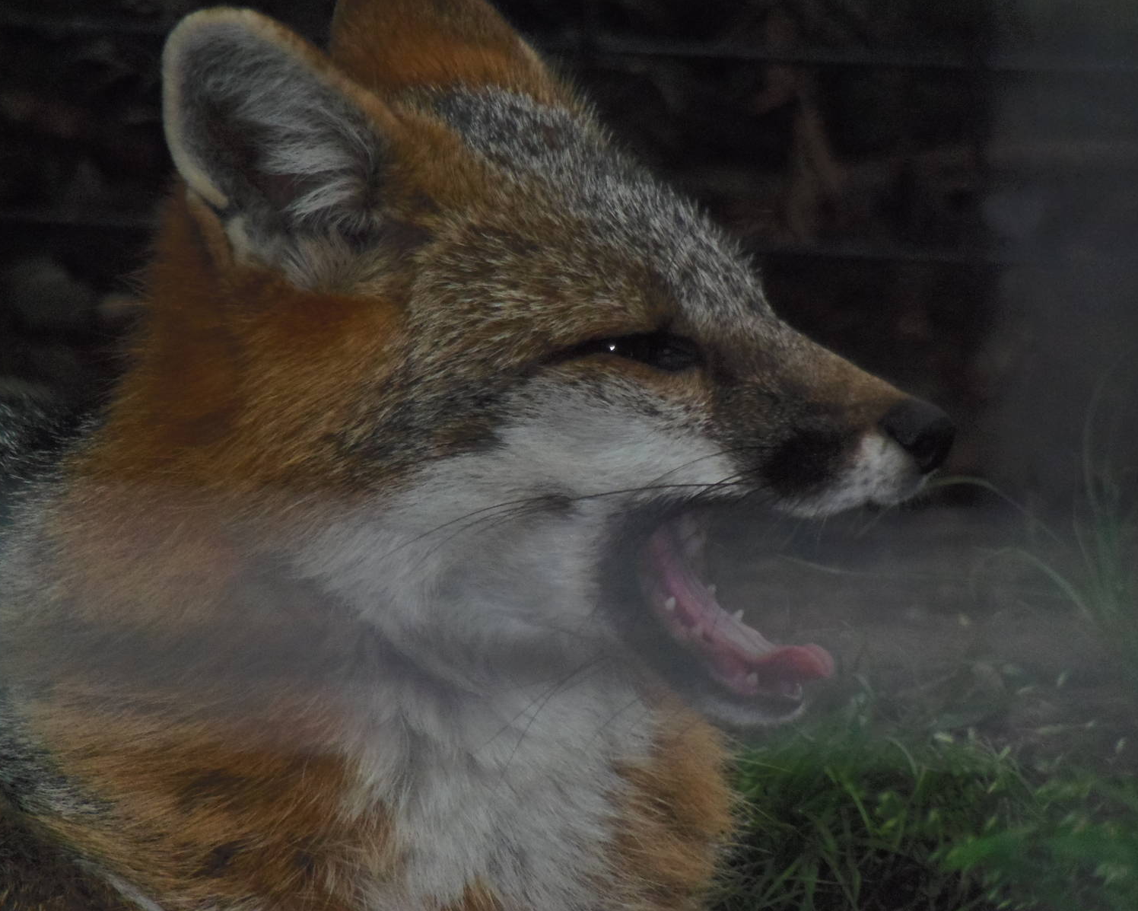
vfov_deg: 1.7
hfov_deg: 2.1
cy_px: 455
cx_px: 598
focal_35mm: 902
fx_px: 30382
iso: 400
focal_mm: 154.8
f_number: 5.7
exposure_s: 1/250
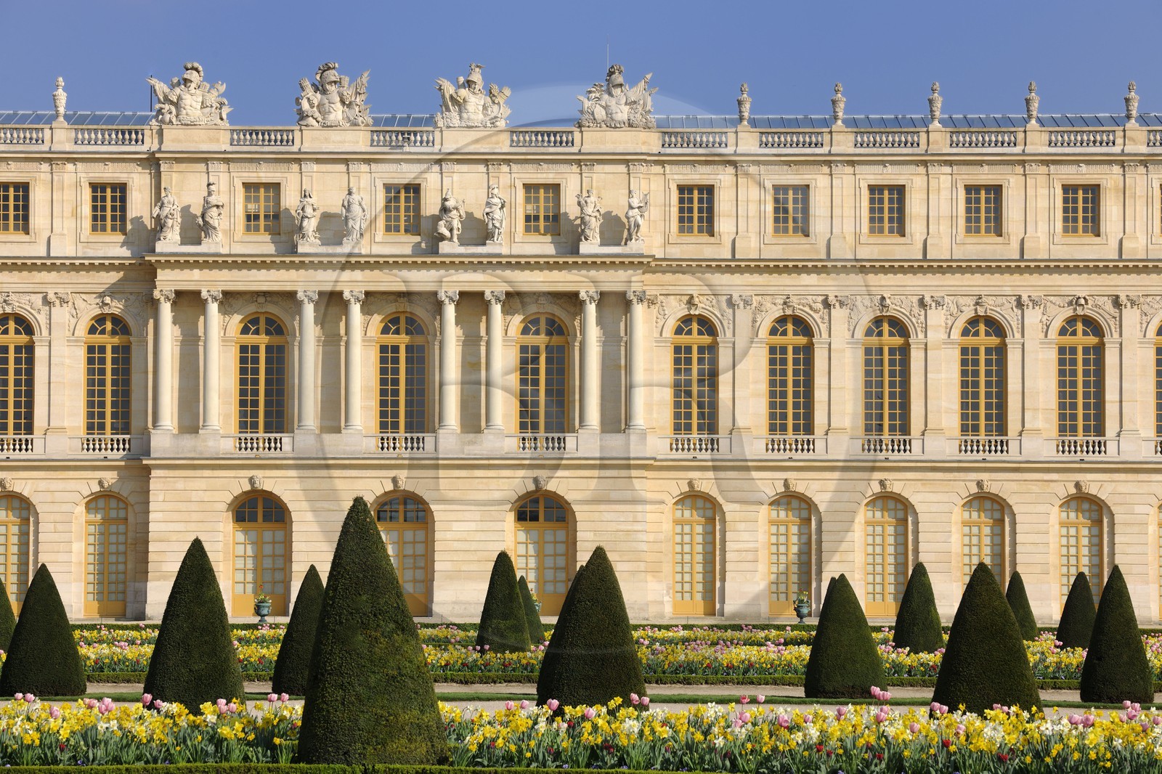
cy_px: 387
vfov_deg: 11.4
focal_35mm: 120
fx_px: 3872
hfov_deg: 17.1
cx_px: 581
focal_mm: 120
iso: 100
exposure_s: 1/160
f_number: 10
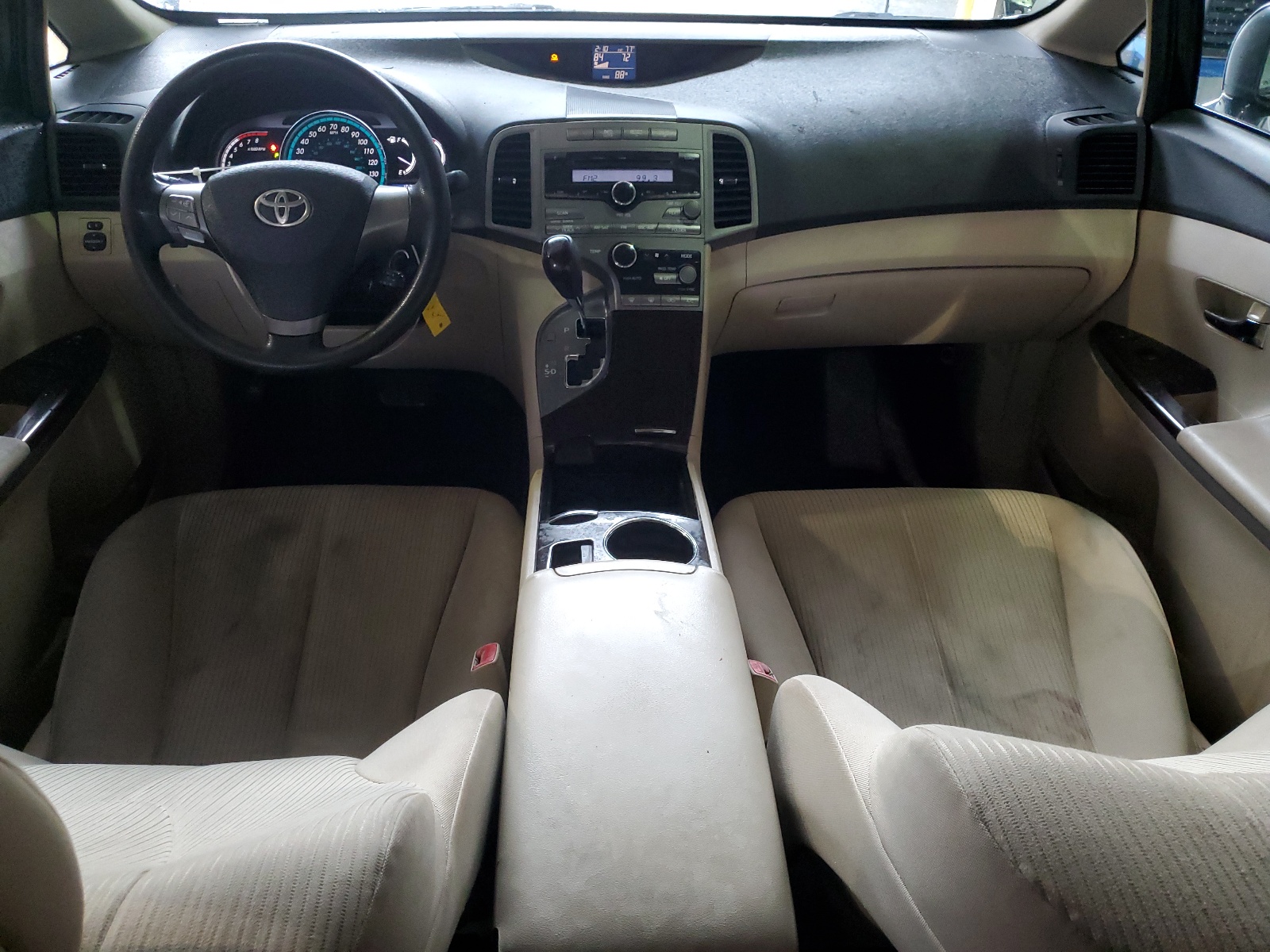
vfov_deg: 53.1
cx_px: 635
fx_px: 954
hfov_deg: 67.3
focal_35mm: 26
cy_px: 476
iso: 322
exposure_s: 1/60.2
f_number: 1.5
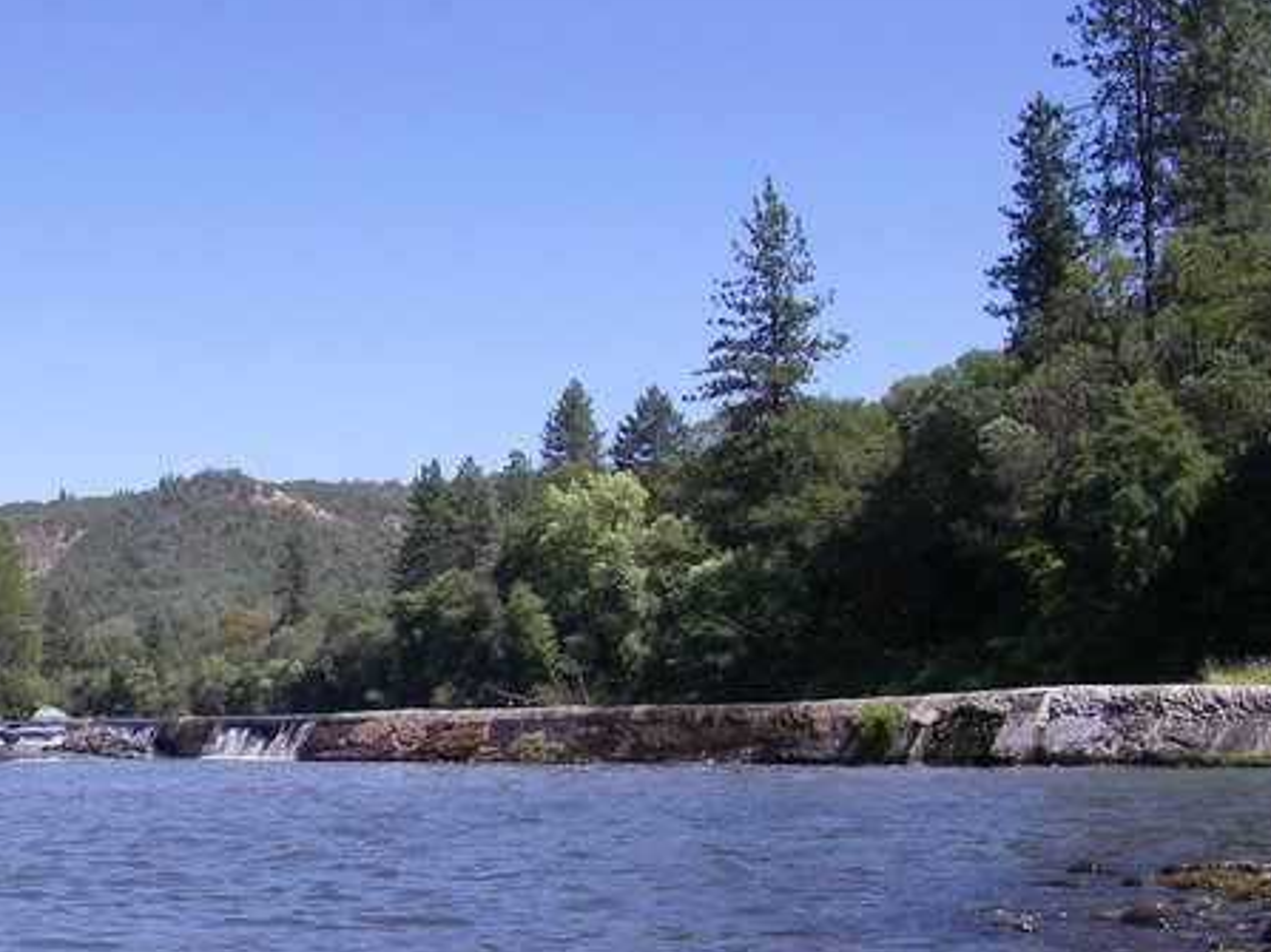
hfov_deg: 27.9
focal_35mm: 68
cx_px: 225
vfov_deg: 21.6
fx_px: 2496
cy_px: 602
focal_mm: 6.3
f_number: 6.6
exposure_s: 1/200
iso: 64
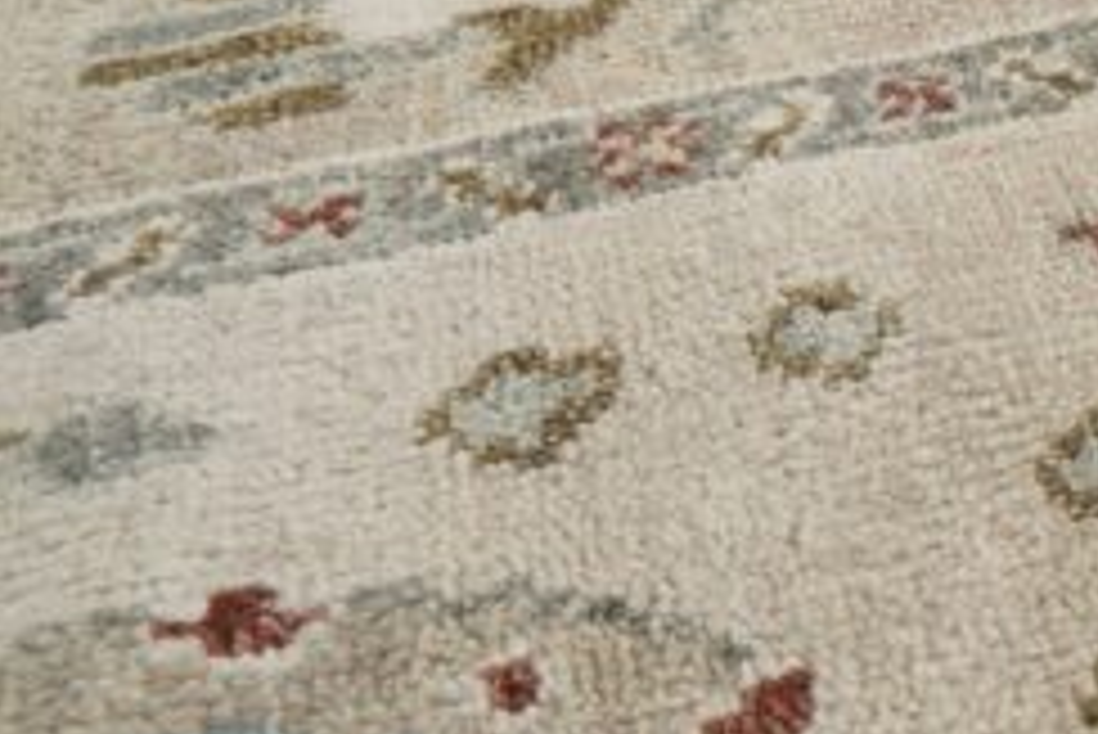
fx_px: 1800
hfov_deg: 29.0
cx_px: 1341
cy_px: 212
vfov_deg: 22.9
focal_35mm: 59
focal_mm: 16
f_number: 5
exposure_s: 1/200
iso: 1000
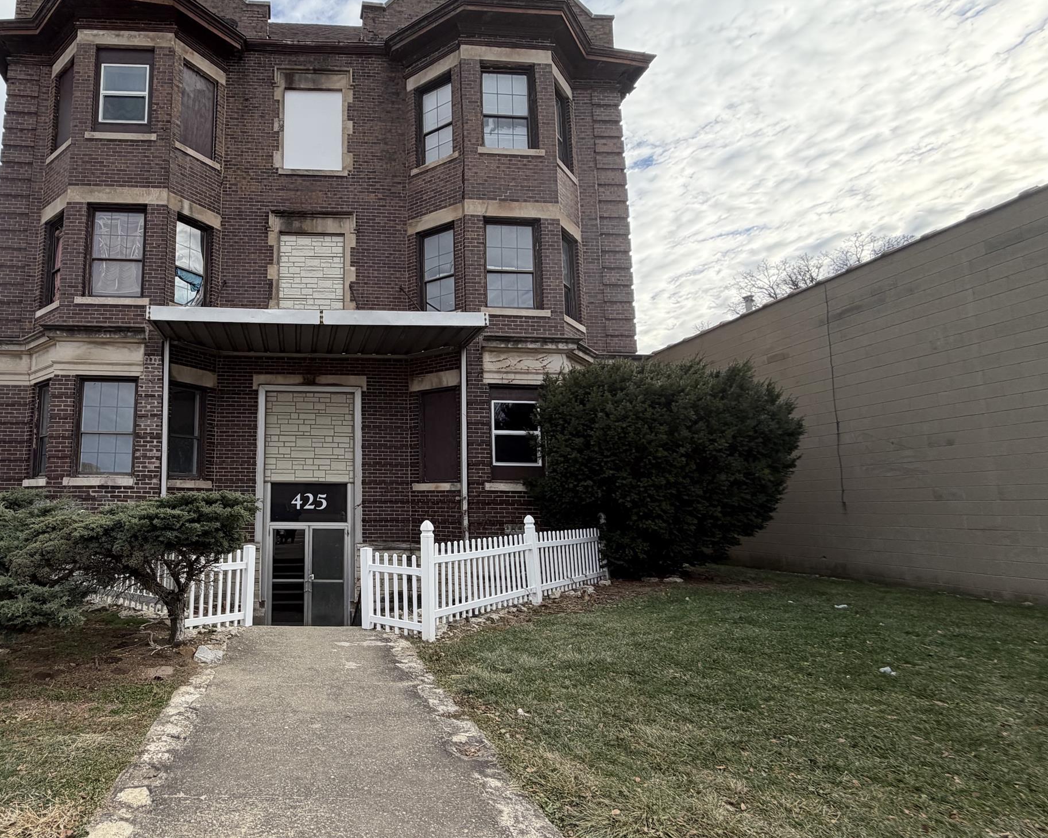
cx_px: 324
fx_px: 589
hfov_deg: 79.7
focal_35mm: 19
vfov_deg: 70.8
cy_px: 435
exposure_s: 1/579
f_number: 2.2
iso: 40
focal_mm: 2.22
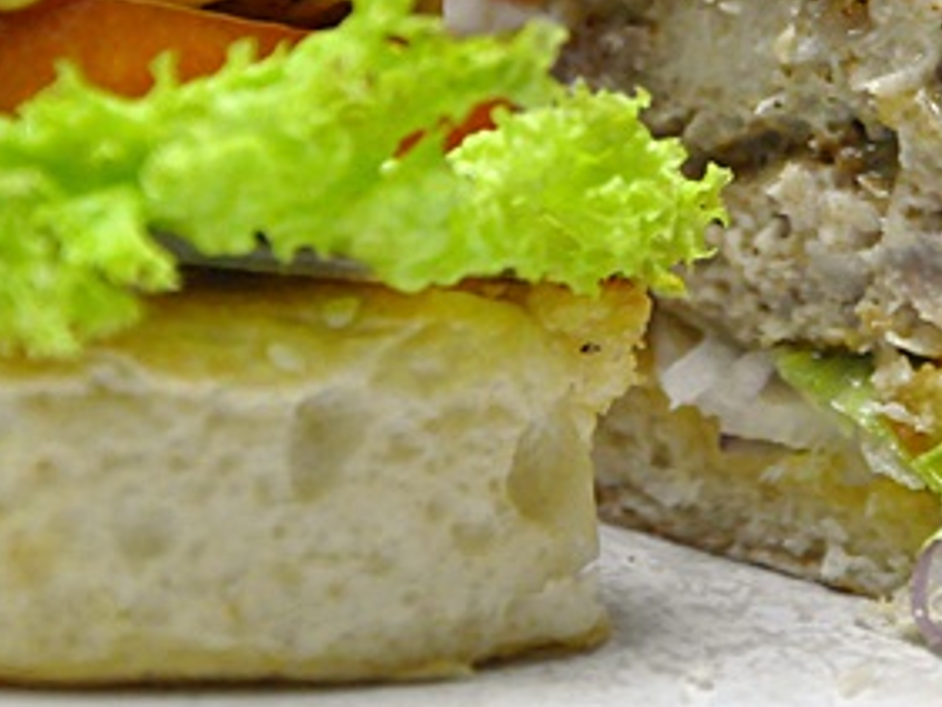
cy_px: 64
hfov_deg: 5.7
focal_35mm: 350
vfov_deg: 4.2
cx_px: 613
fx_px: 9532
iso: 2500
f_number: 5.6
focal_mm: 105
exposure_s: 1/60
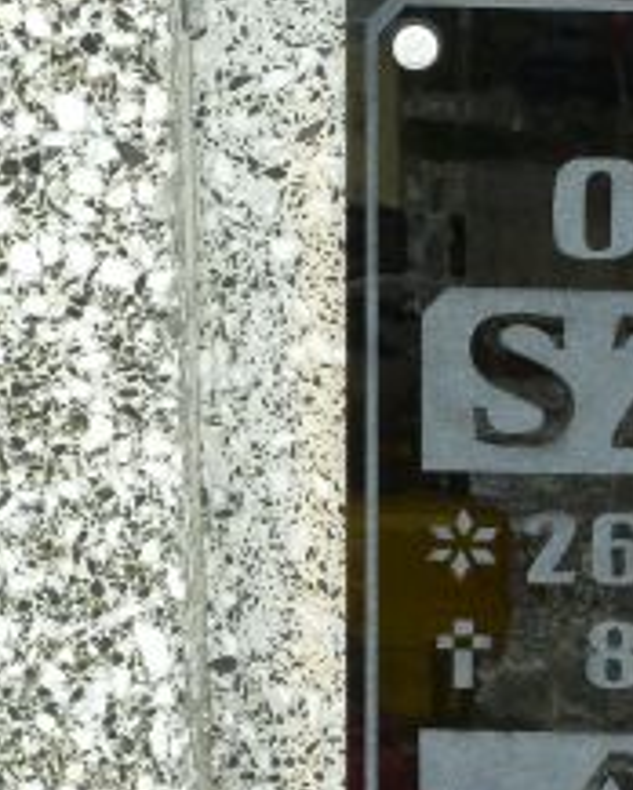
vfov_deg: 7.5
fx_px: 6057
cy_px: 481
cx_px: 1077
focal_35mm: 259
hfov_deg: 5.9
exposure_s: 1/100
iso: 160
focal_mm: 14.7
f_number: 4.3
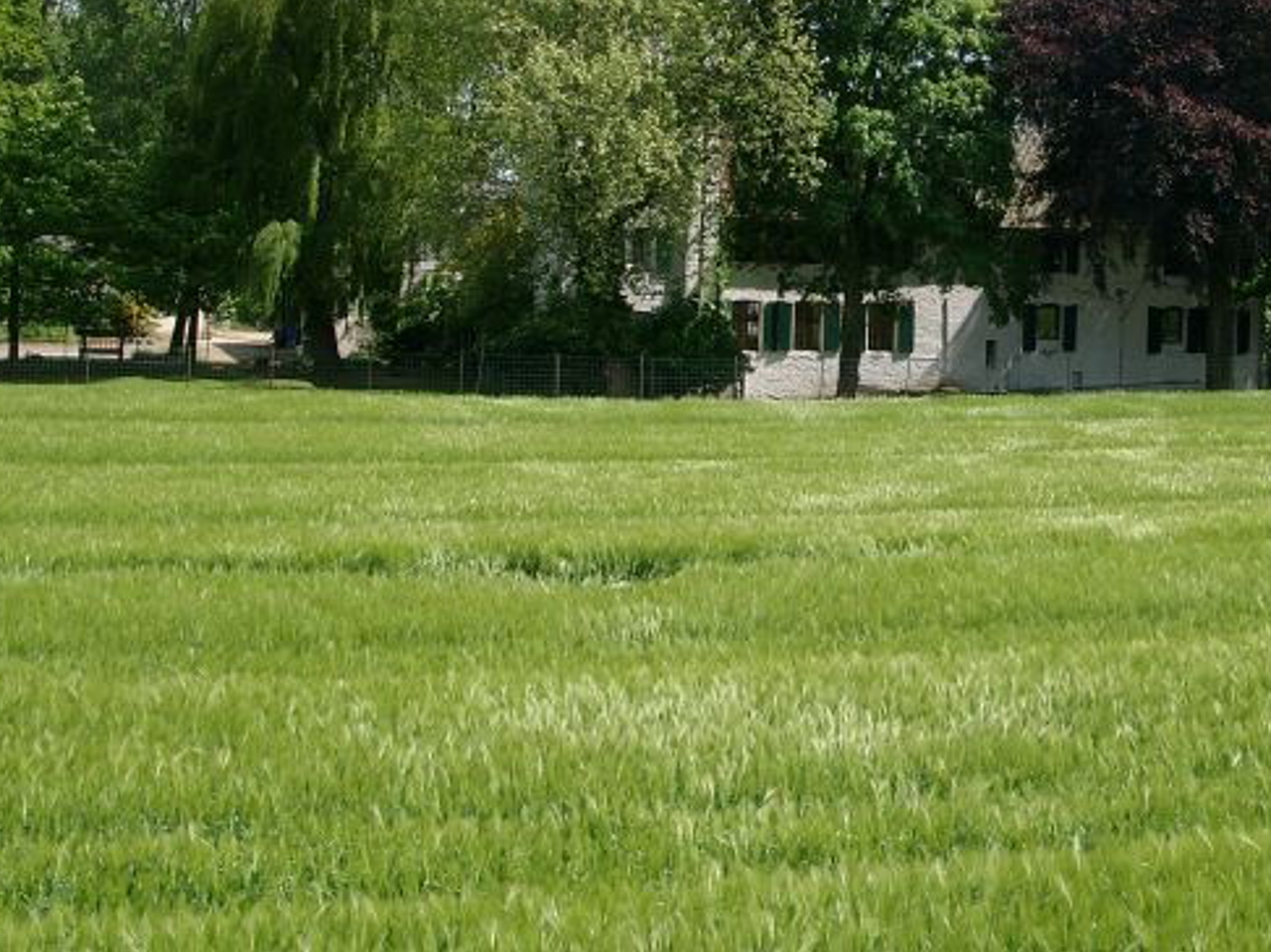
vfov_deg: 25.6
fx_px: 2055
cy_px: 170
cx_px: 881
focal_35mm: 56
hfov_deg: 33.9
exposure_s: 1/503
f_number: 4
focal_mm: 7.13
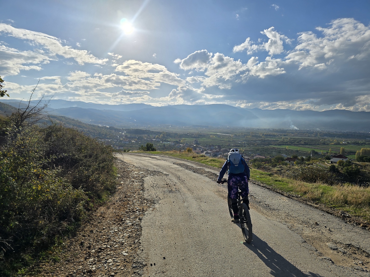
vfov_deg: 58.9
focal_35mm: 23
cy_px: 138
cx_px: 185
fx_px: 246
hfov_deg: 73.9
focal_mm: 6.3
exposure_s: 1/3381
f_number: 1.7
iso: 12
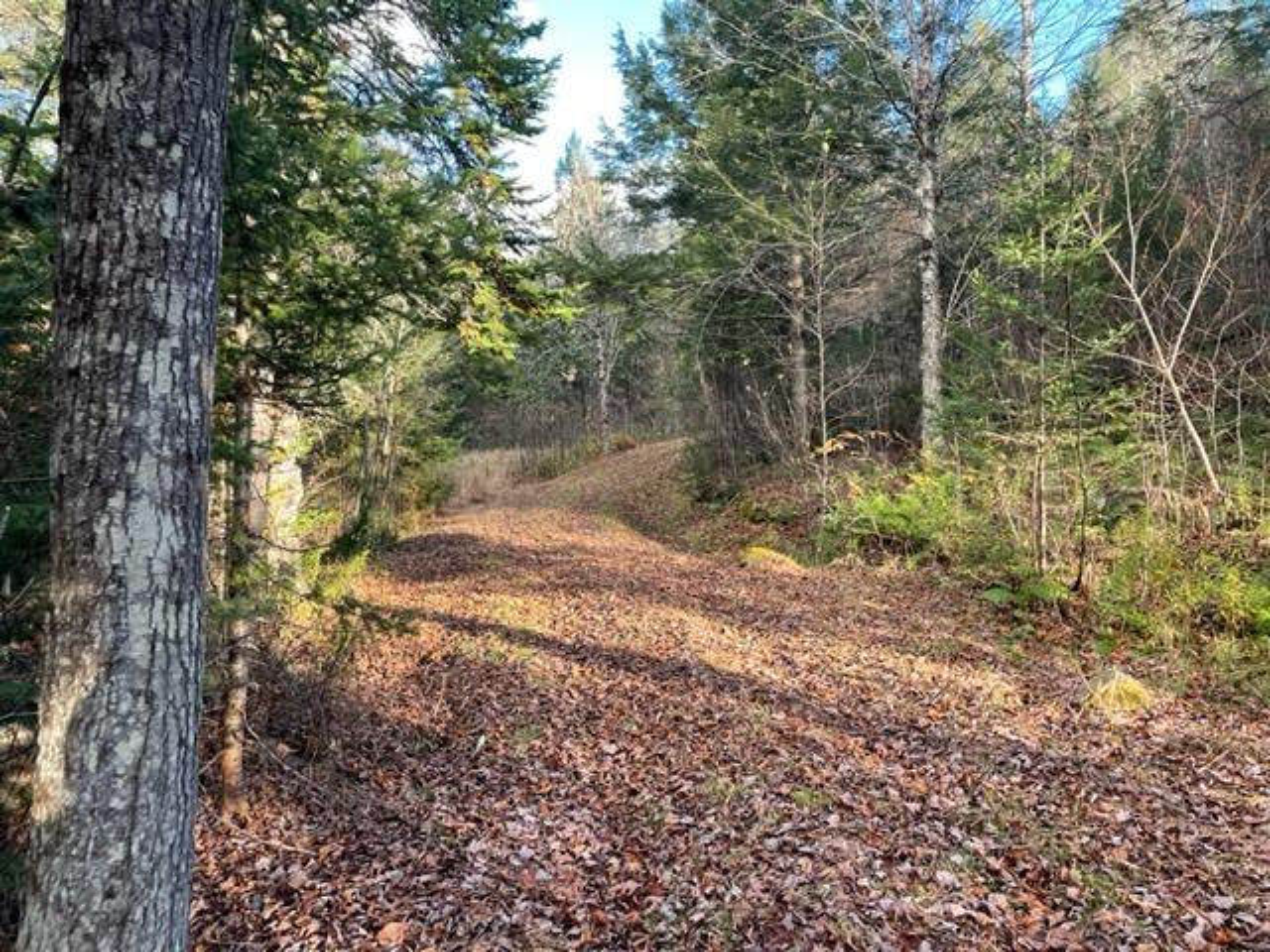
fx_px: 954
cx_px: 635
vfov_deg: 53.1
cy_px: 476
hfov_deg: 67.3
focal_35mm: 26
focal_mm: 4.2
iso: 32
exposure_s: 1/121
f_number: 1.6
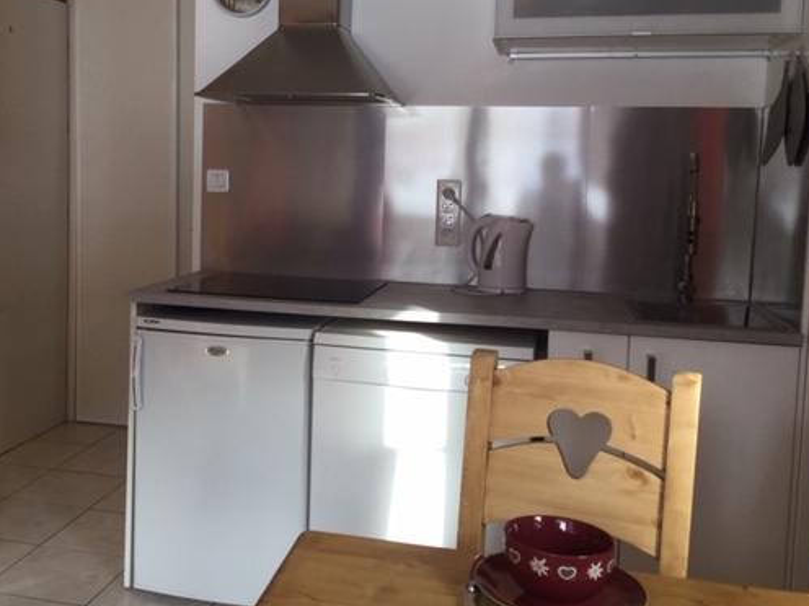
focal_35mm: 40
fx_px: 935
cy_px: 244
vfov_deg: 35.8
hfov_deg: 46.5
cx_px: 312
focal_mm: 3.3
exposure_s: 1/100
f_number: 2.4
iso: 50
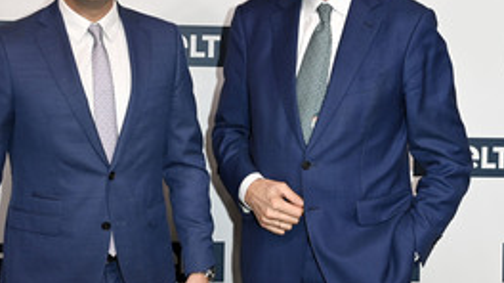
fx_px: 1242
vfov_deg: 13.0
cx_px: 211
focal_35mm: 93
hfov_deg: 22.9
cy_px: 90
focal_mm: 52
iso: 1250
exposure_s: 1/250
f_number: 5.6
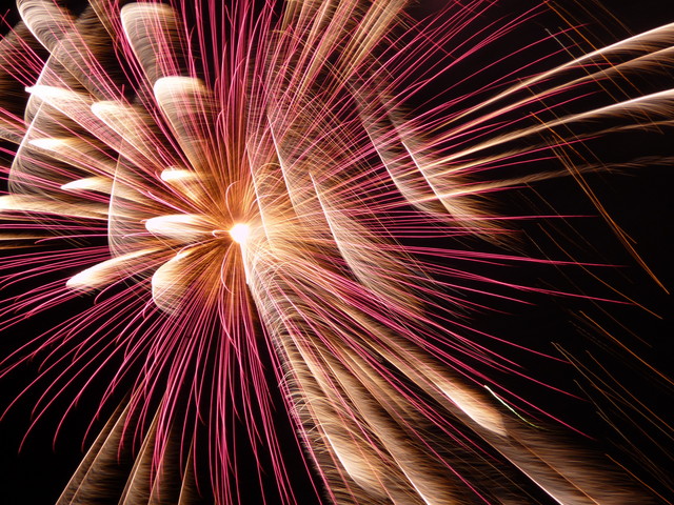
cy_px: 252
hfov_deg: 7.1
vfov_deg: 5.3
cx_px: 337
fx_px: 5452
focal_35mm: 280
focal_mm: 47
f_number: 11
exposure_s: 2
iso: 100
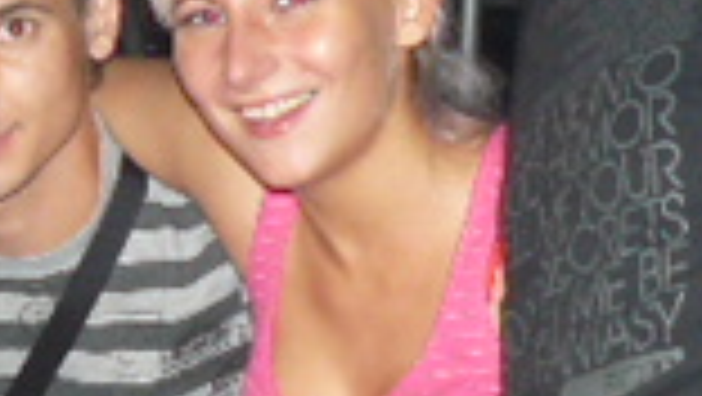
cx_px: 176
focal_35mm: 161
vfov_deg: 7.5
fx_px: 2999
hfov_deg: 13.3
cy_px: 288
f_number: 2.8
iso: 200
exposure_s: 1/30
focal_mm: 6
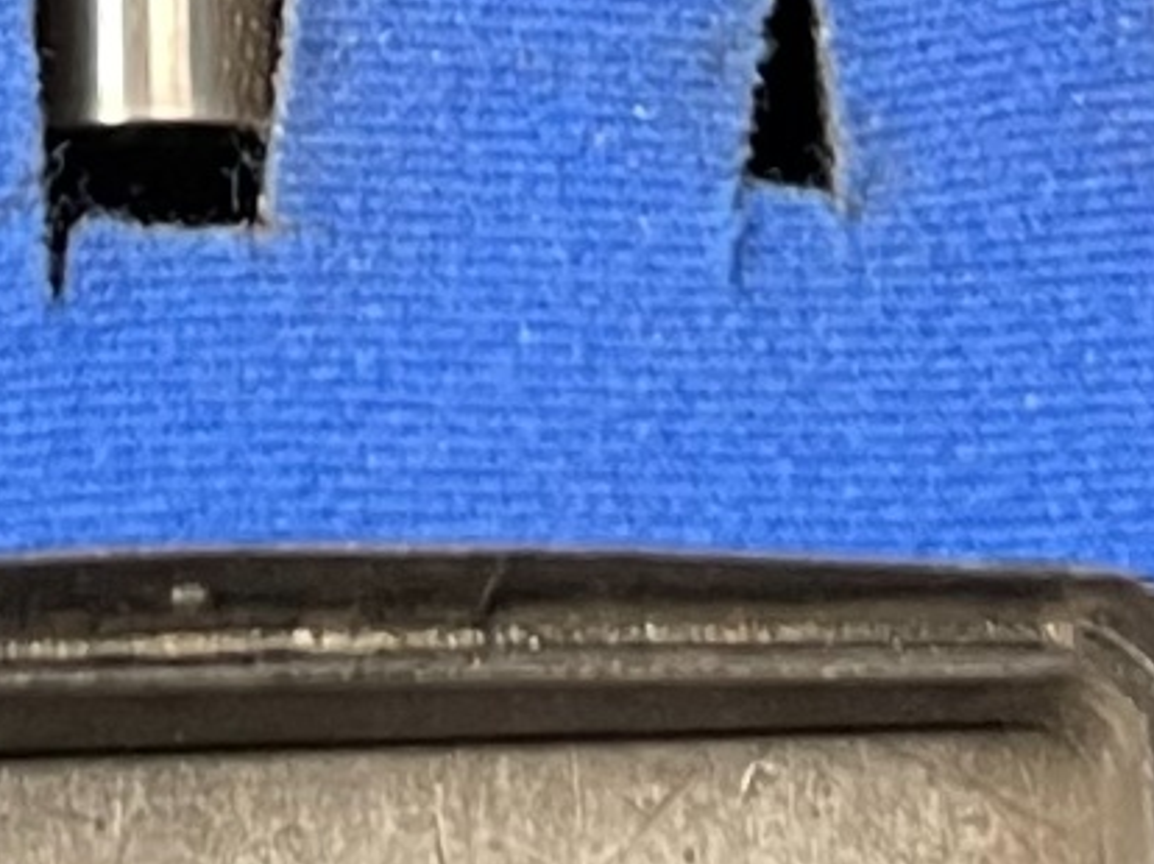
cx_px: 407
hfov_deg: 9.7
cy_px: -1469
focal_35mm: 205
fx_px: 6830
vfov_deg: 6.7
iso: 125
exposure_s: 1/84
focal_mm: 5.1
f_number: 1.6
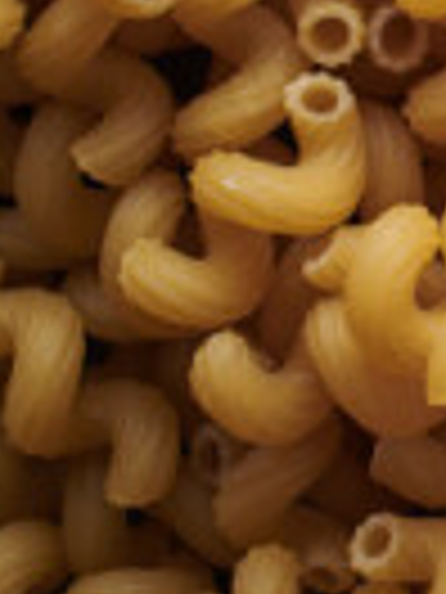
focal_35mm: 292
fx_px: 5016
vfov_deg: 6.7
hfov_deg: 4.7
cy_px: -216
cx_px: 1761
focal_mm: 50
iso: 160
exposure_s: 1/100
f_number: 8
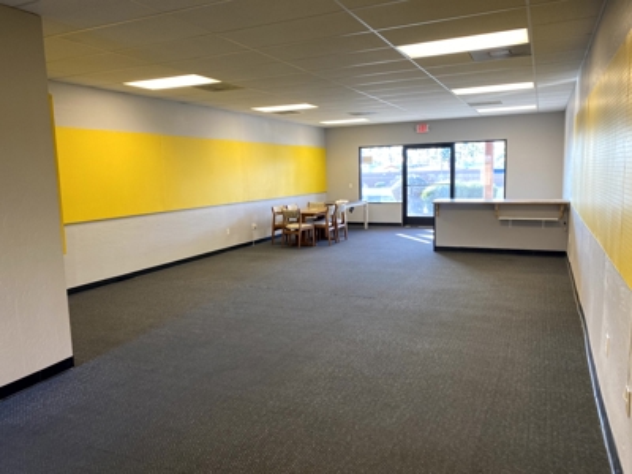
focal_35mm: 26
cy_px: 237
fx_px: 475
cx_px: 316
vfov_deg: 53.1
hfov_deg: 67.3
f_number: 1.8
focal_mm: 4.25
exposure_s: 1/60
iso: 64
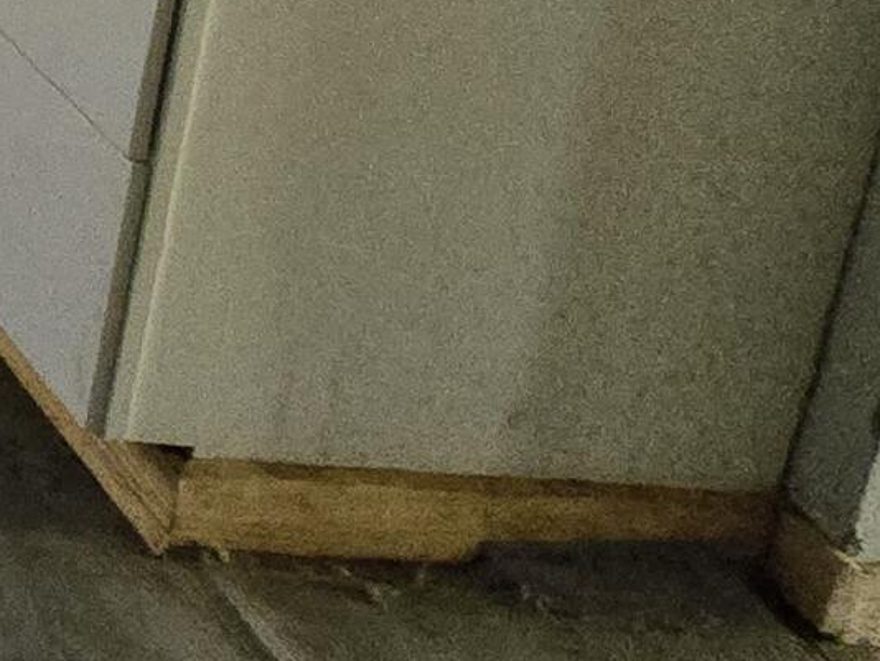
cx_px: -1287
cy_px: -542
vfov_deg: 16.7
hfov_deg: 14.7
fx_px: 1857
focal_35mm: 73
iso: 1600
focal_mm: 2.2
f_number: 2.2
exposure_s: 1/60
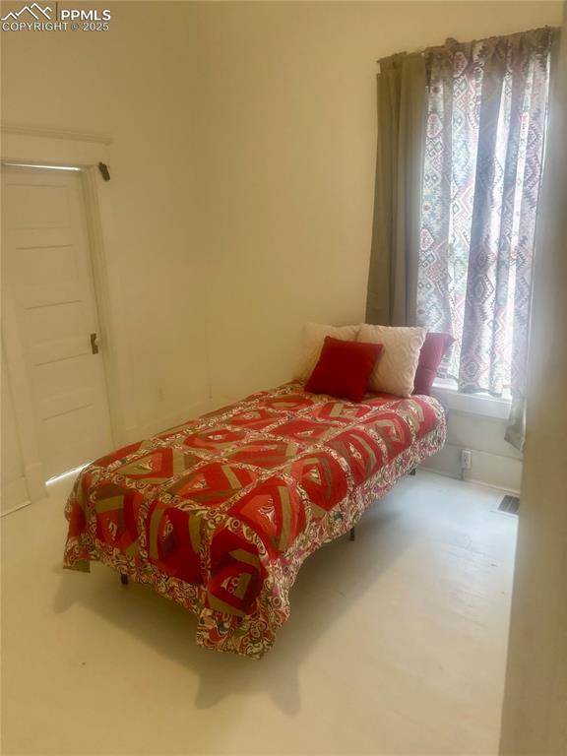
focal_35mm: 26
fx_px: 568
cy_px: 378
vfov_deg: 67.3
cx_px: 284
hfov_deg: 53.1
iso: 250
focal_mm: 5.96
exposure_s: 1/60
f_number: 1.6
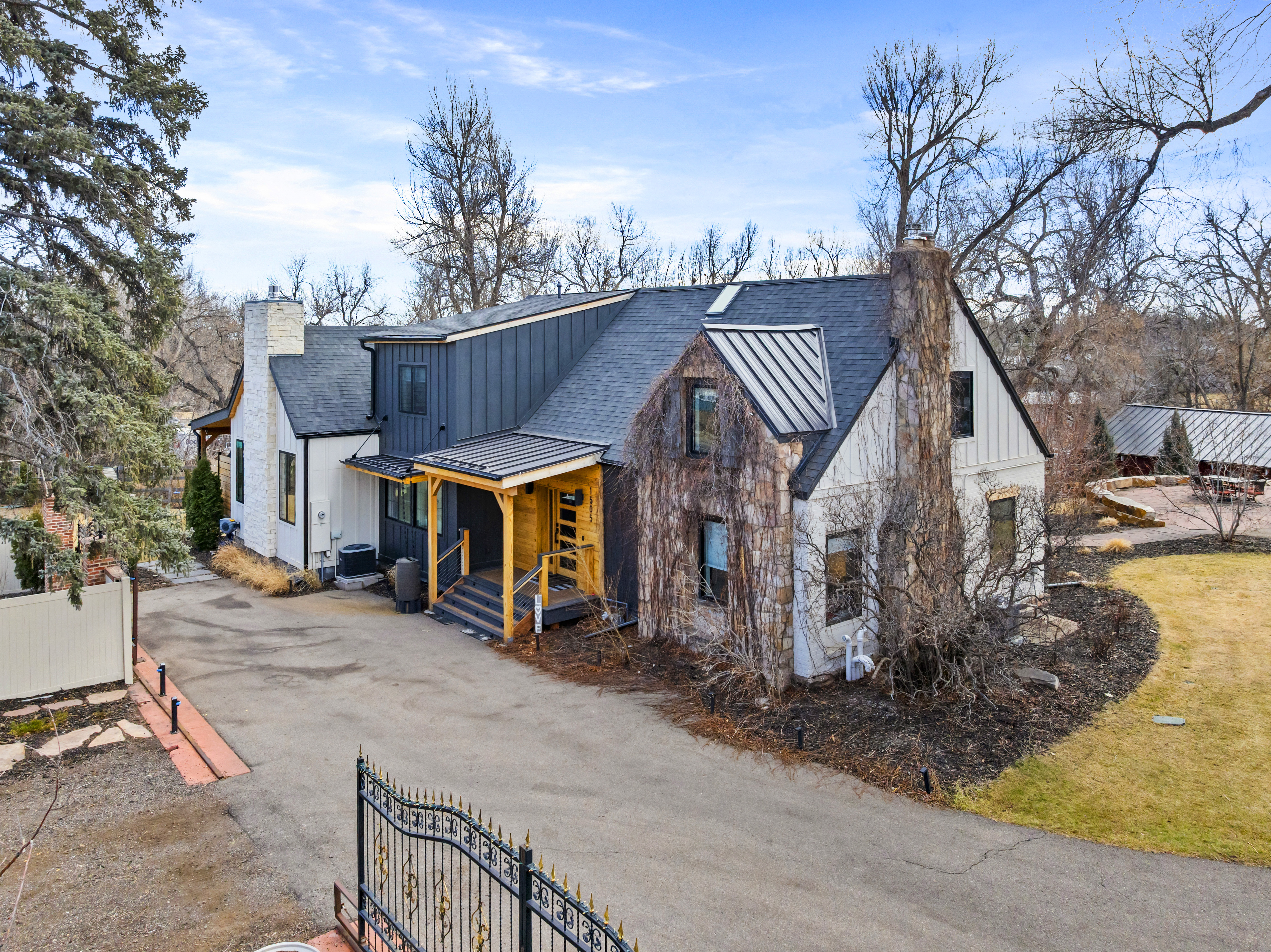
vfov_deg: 56.8
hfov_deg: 71.6
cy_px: 476
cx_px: 636
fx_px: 881
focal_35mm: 24
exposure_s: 1/1600
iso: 360
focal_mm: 12.29
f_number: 2.8
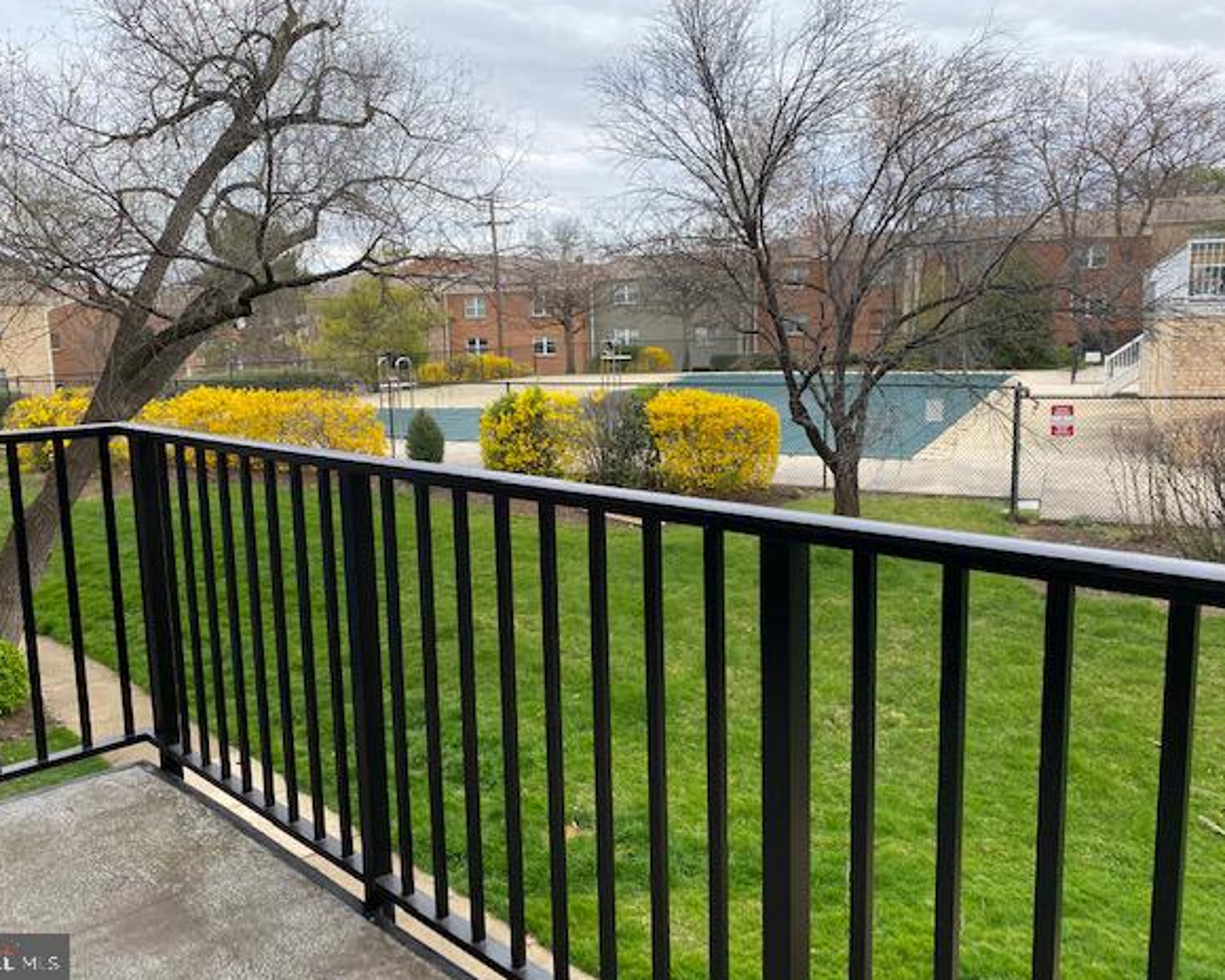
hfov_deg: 62.2
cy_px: 482
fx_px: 1015
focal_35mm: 28
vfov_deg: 51.5
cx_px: 581
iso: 32
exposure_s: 1/720
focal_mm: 4.25
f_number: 1.8
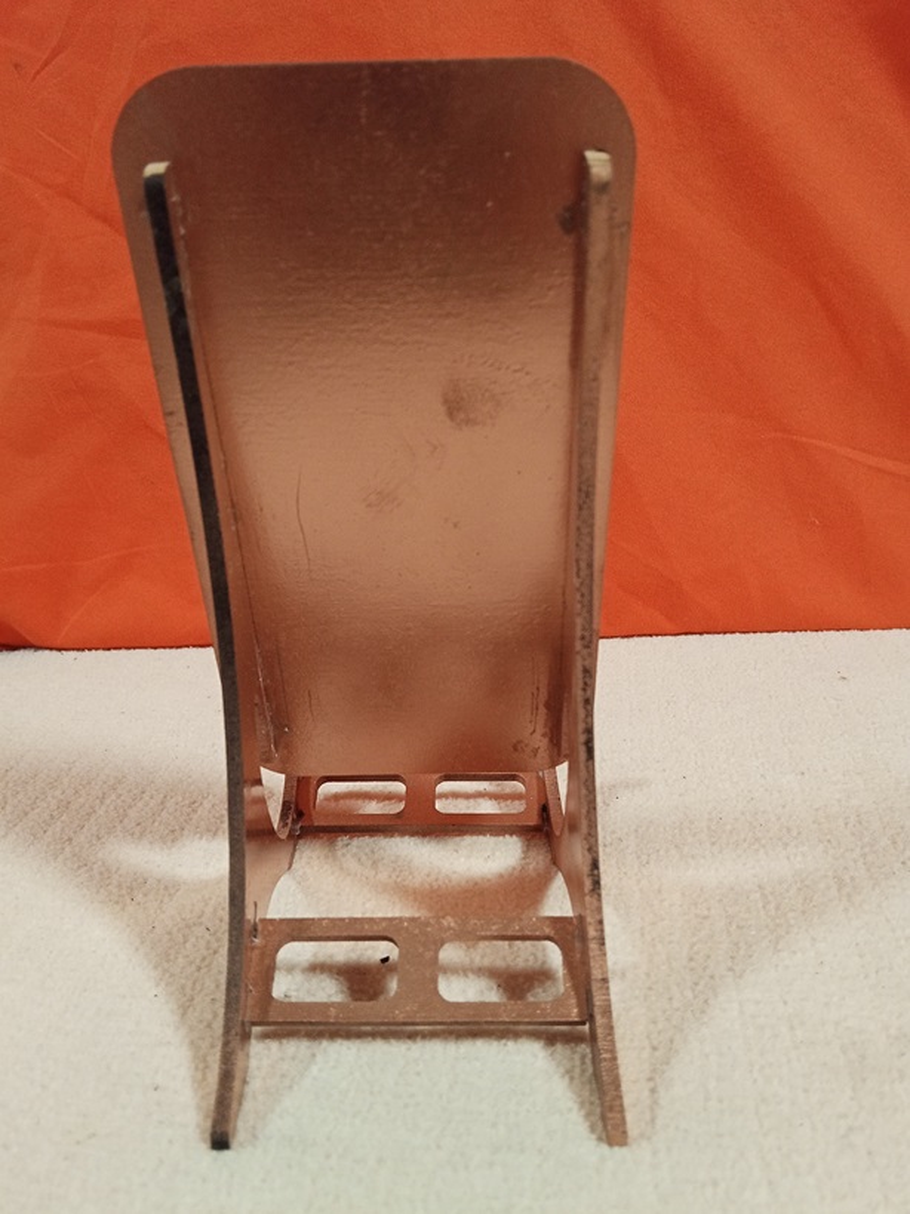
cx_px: 455
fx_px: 947
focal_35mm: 27
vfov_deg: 65.3
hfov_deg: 51.3
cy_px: 607
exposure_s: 1/33.3
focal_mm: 3.98
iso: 1250
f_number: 1.8
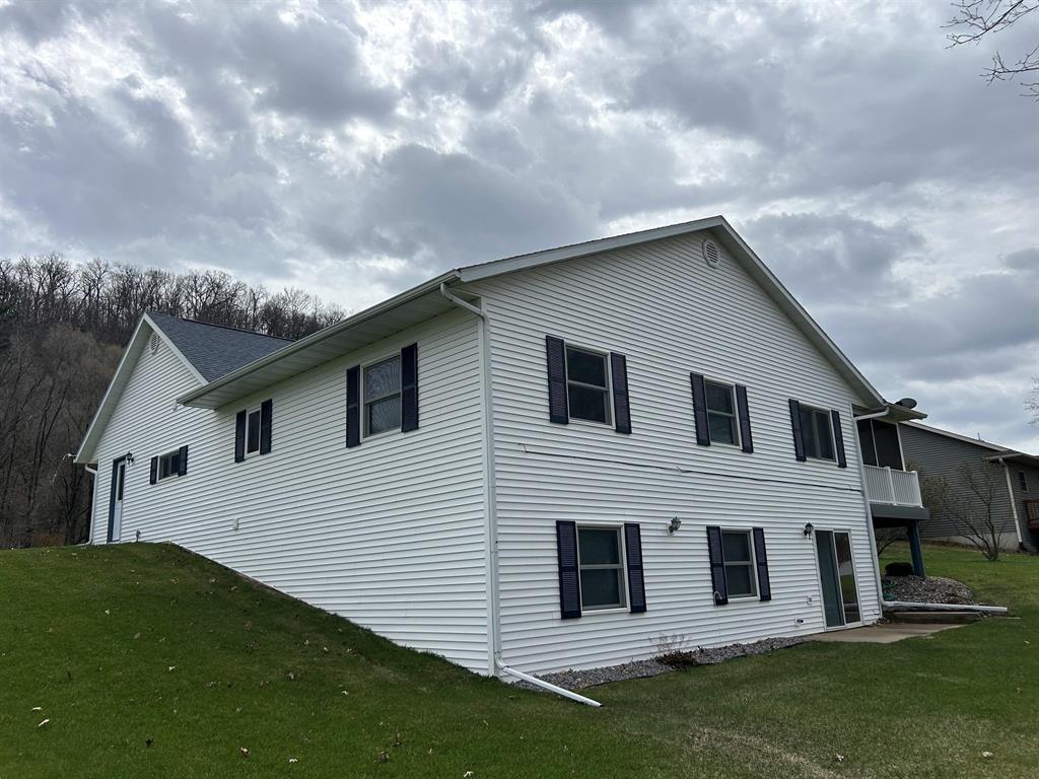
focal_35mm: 26
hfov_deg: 67.3
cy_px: 390
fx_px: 780
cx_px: 520
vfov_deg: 53.1
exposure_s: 1/9434
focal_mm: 5.7
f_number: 1.5
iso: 50
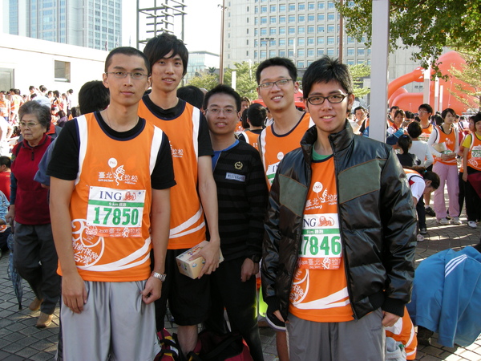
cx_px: 240
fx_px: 500
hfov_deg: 51.4
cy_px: 180
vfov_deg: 39.7
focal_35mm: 36
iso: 100
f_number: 3.8
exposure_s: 1/115
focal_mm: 7.5
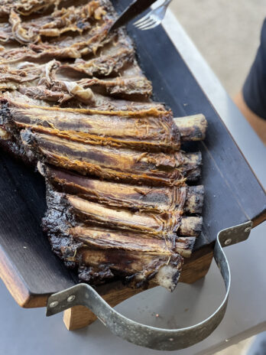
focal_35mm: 77
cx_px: 133
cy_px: 178
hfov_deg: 19.1
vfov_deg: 25.3
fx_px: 789
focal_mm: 9
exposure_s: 1/121
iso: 200
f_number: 2.8
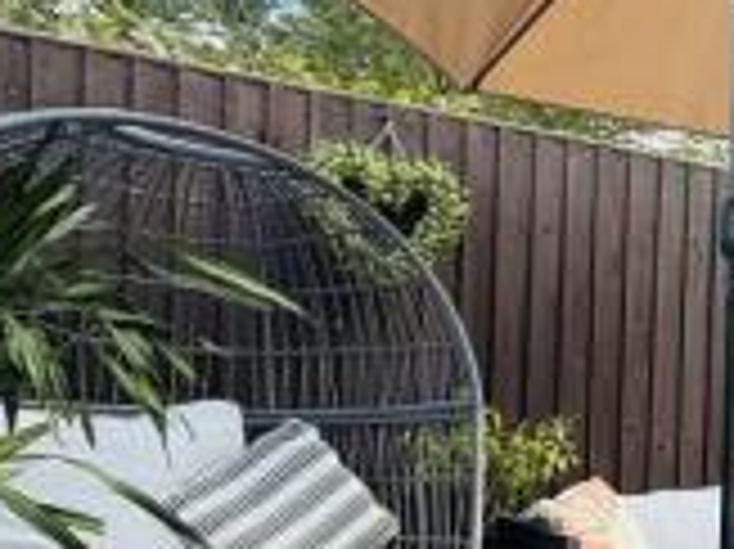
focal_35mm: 50
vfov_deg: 28.0
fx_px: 1059
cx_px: 961
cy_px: 497
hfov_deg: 30.1
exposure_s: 1/276
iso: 64
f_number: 2.2
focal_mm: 2.22
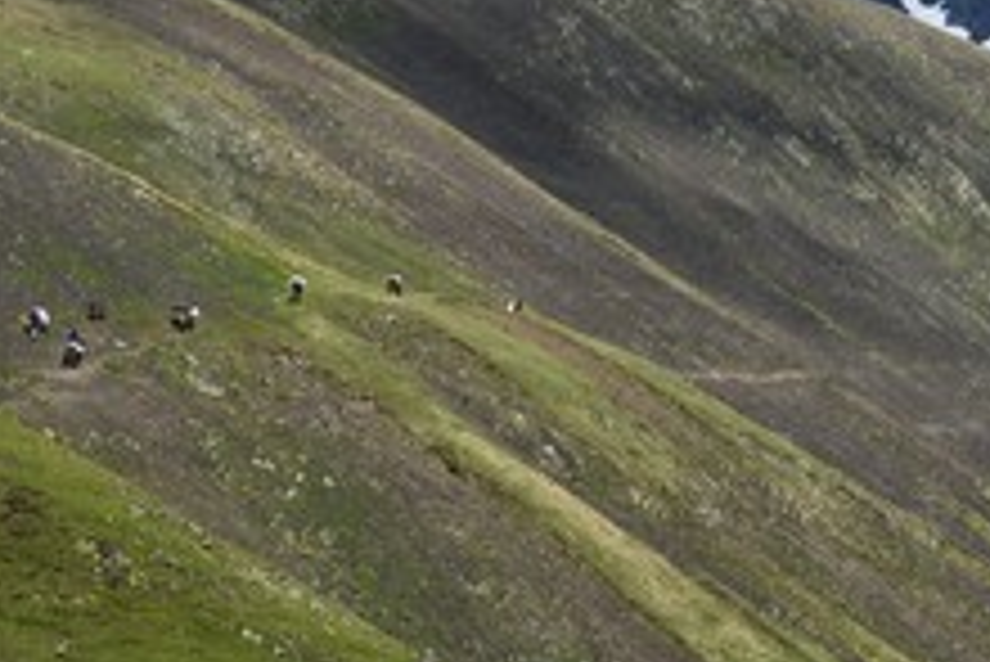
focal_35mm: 210
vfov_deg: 6.5
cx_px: 315
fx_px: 5779
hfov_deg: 9.8
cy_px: 108
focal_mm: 110
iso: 400
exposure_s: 1/500
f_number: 13
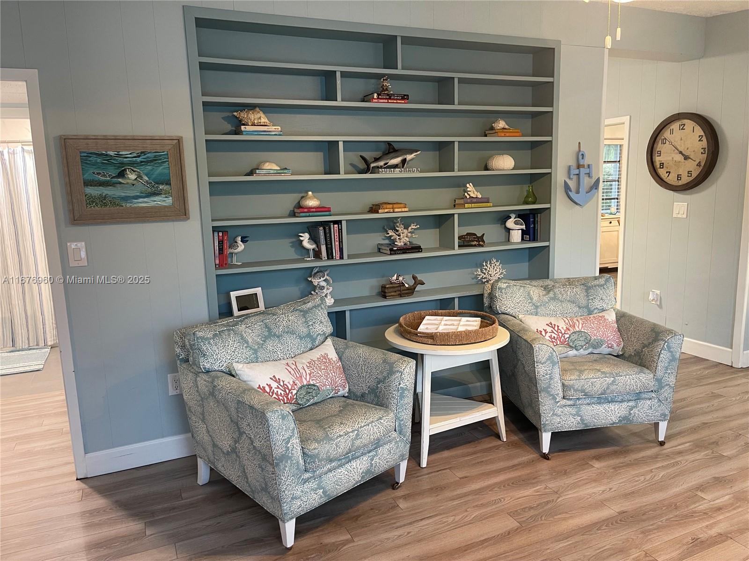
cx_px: 374
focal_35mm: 26
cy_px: 280
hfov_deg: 67.3
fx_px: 563
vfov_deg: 53.1
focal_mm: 5.1
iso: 250
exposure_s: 1/60
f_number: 1.6
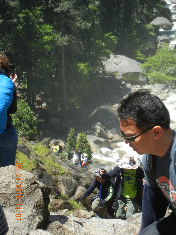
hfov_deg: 14.5
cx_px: 88
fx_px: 691
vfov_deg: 19.3
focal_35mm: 102
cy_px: 118
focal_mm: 18.3
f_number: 4.5
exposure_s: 1/459
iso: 160
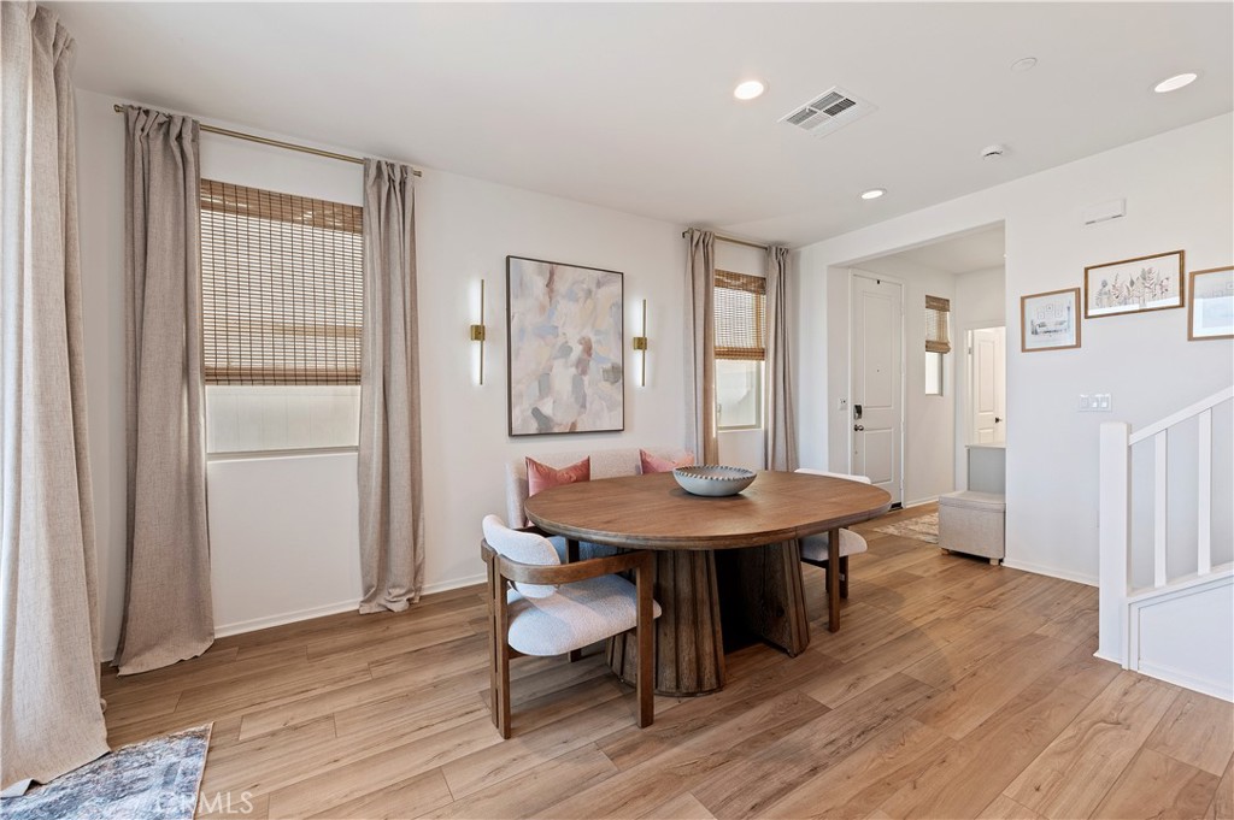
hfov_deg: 104.3
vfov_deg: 81.1
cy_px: 410
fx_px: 479
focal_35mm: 14
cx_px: 617
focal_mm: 14
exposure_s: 1/4
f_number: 10
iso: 500
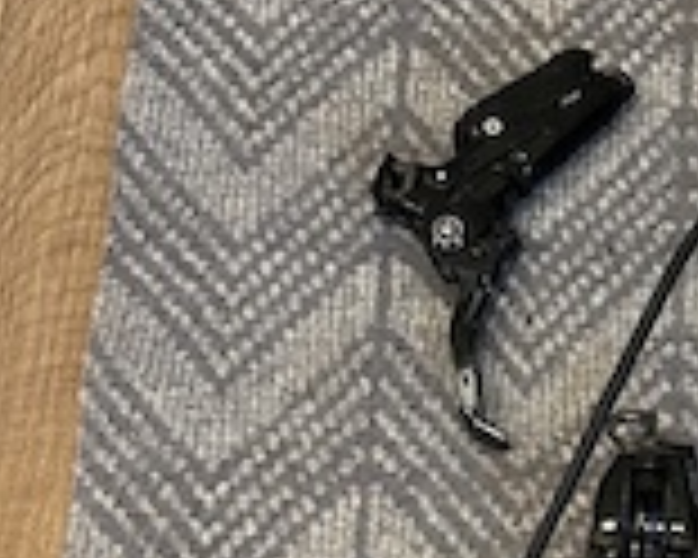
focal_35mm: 131
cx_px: 1162
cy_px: 652
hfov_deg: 13.5
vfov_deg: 11.6
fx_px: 2706
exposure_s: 1/60
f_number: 1.5
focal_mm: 5.7
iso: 200
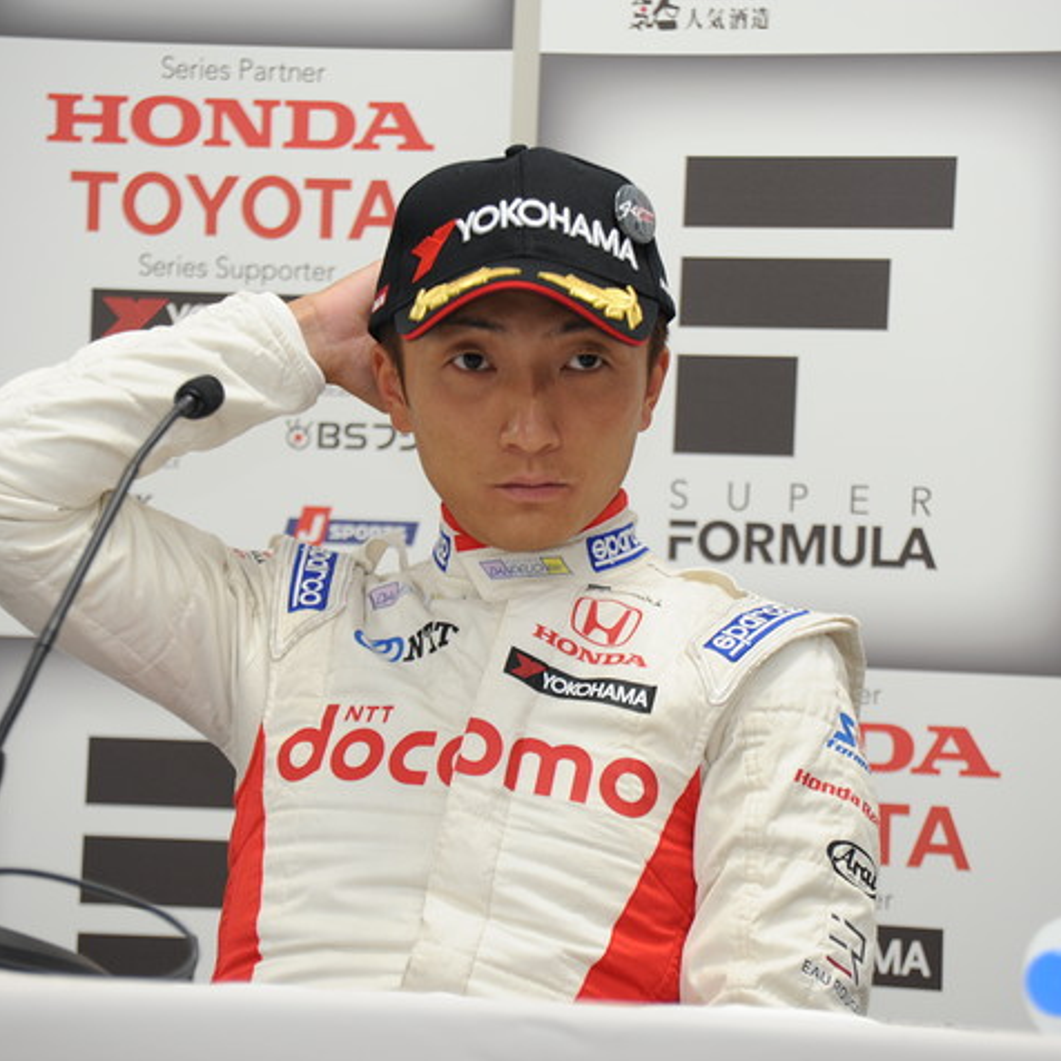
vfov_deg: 6.8
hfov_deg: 6.8
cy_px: 528
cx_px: 548
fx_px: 8912
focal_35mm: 257
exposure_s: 1/90
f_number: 6.7
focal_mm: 200
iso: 800
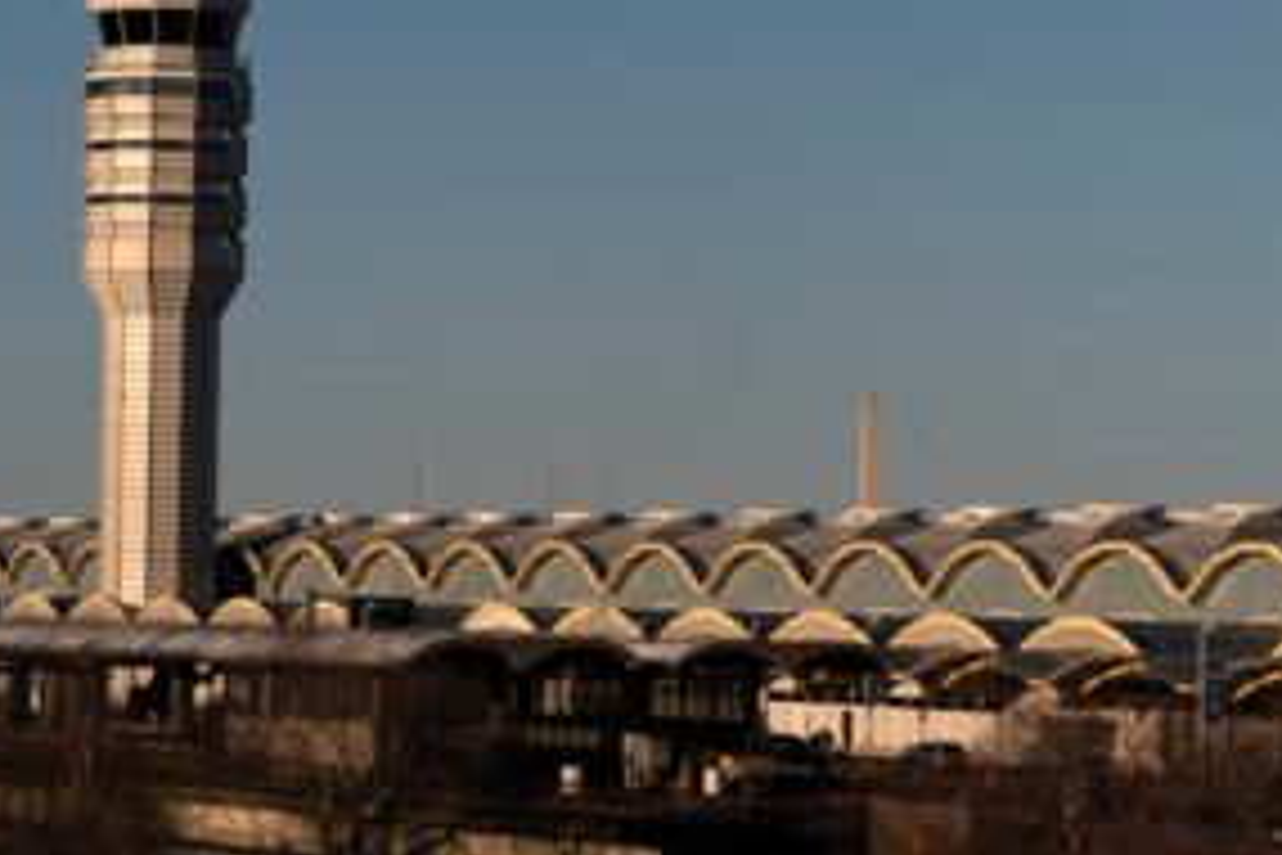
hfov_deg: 12.9
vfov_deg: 8.6
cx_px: 742
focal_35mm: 159
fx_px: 5662
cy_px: 230
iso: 100
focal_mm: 108
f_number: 9
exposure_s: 1/640
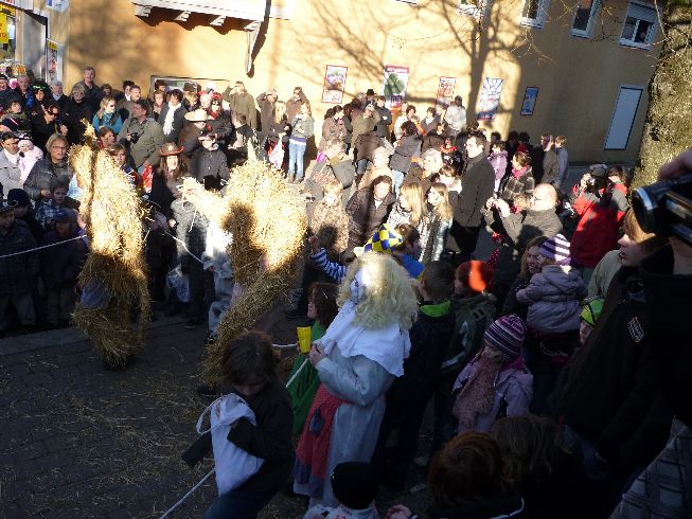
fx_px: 660
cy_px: 260
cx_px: 346
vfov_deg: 43.0
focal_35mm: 33
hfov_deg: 55.3
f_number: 2.8
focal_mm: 5.5
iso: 100
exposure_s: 1/500
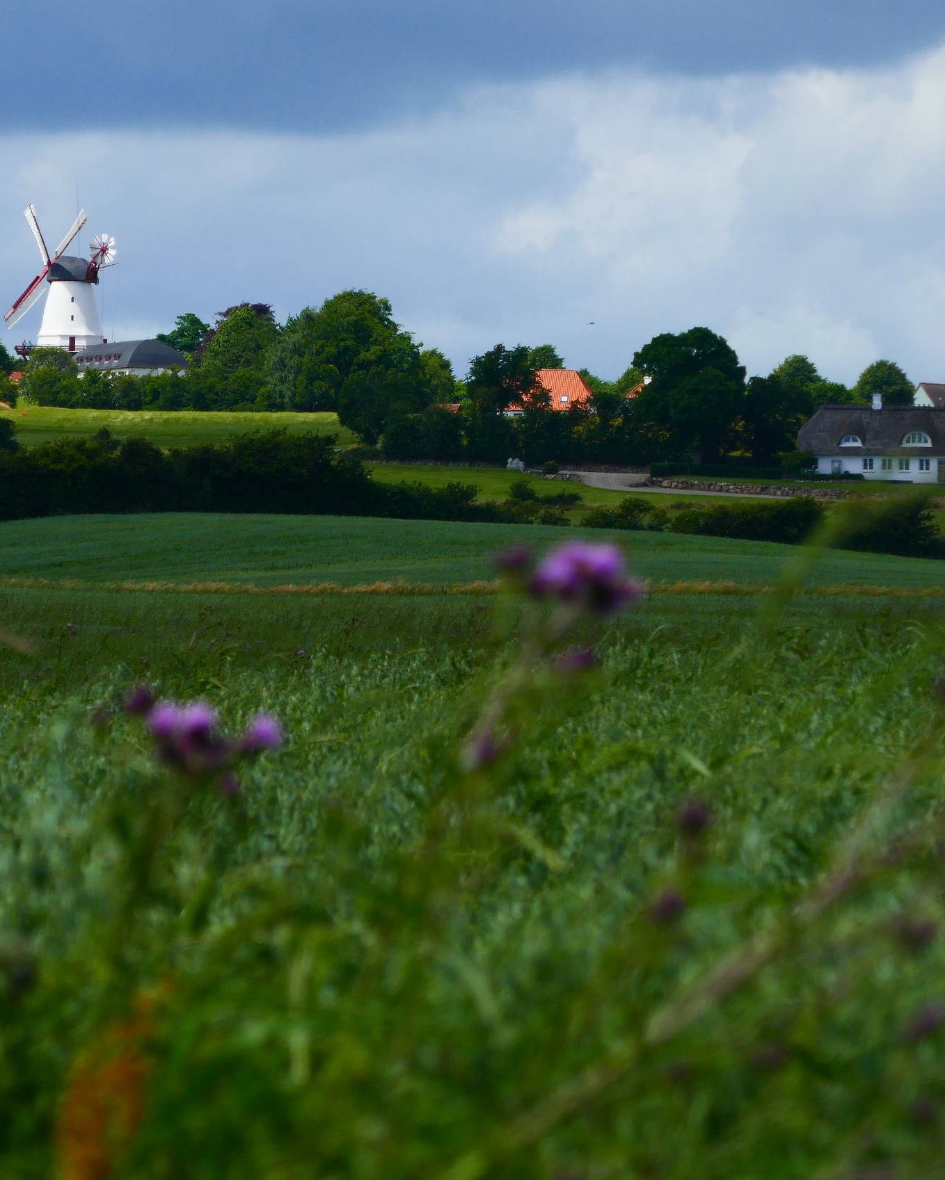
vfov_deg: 8.0
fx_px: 8459
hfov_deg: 6.4
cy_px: 588
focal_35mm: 242
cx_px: 365
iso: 125
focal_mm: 62.3
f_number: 6.3
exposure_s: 1/800
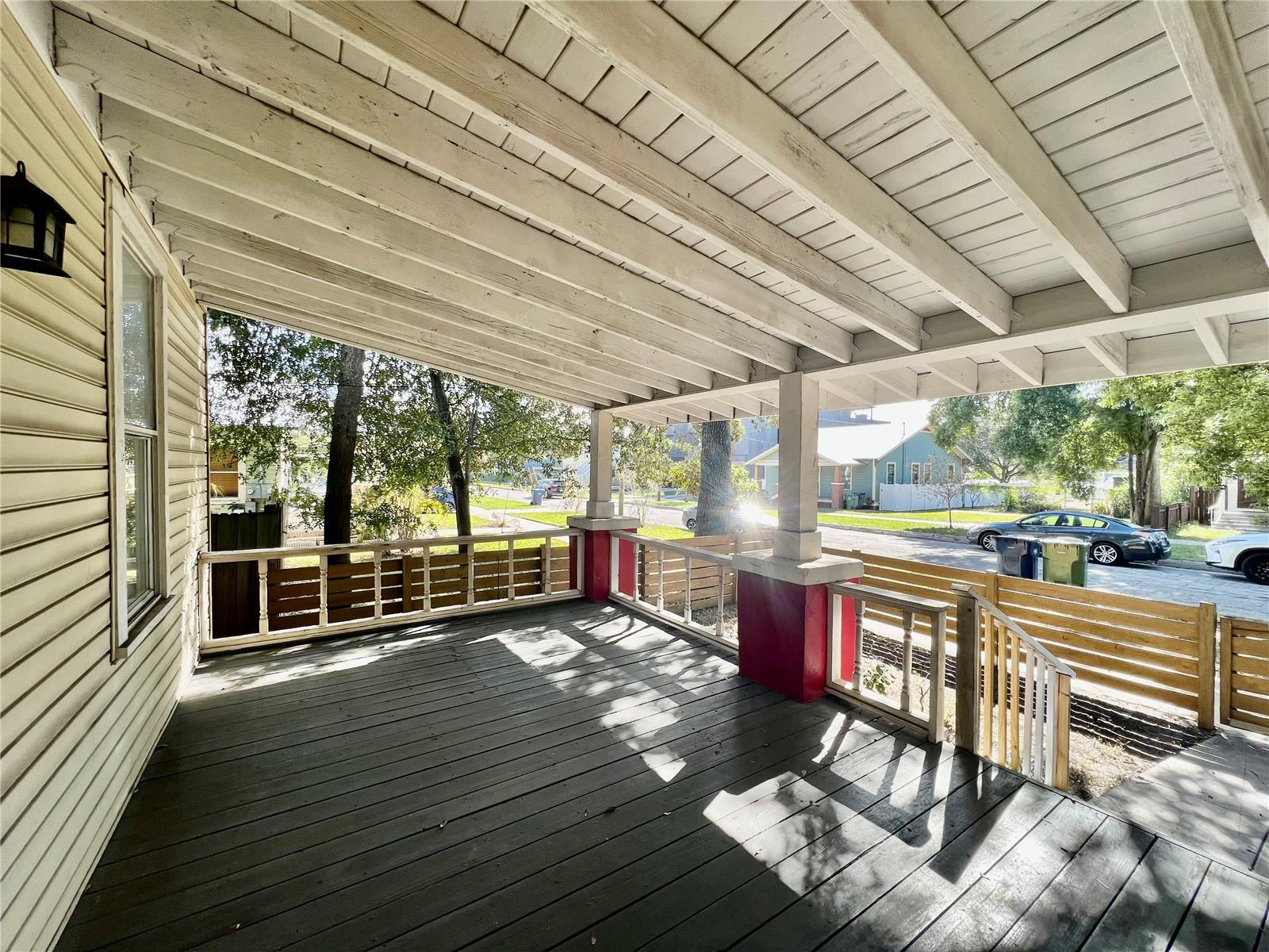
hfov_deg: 106.2
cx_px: 634
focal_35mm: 13
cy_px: 476
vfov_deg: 89.9
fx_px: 477
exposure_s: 1/196
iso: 32
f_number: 1.8
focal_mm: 1.57
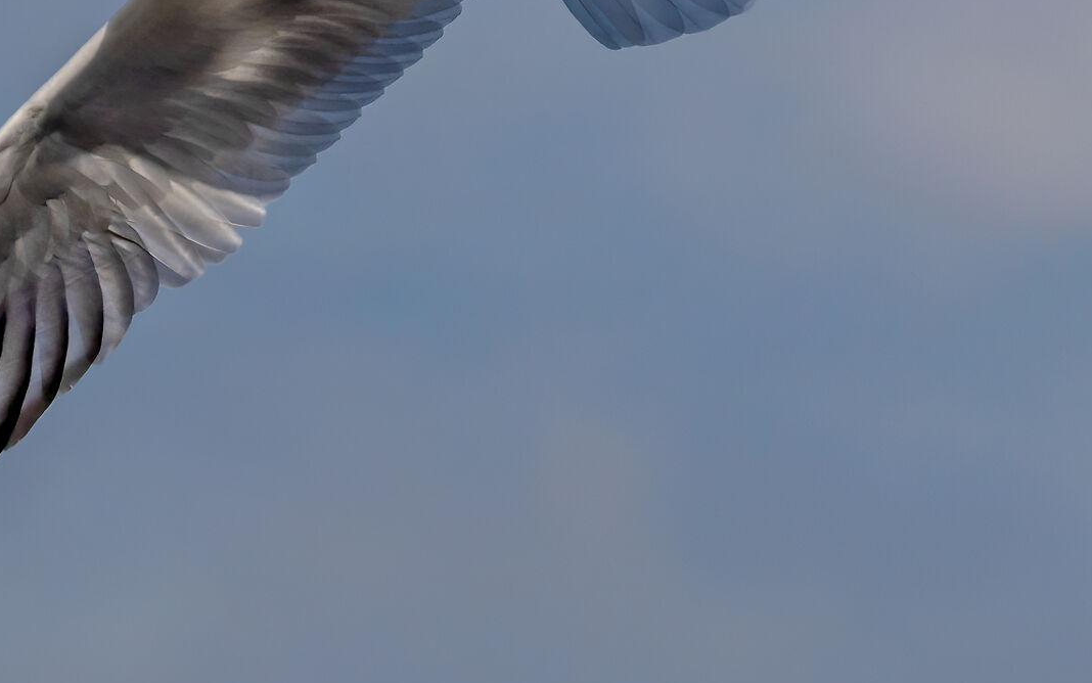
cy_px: -39
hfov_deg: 2.1
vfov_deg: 1.3
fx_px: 30332
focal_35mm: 1019
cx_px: 257
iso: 250
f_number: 5.6
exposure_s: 1/4000
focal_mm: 297
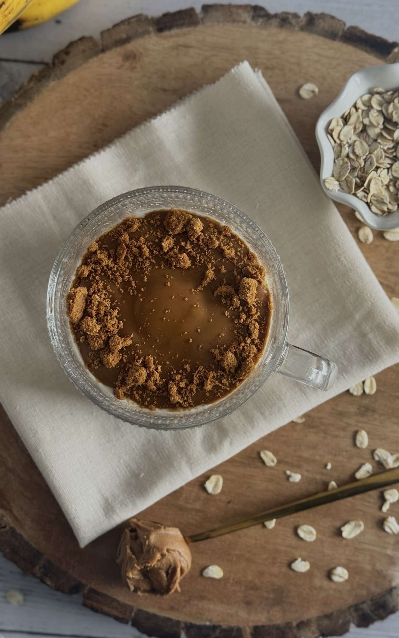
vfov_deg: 39.6
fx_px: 887
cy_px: 319
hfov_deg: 25.3
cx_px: 180
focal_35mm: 51
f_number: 1.78
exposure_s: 1/60
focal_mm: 6.76
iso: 160
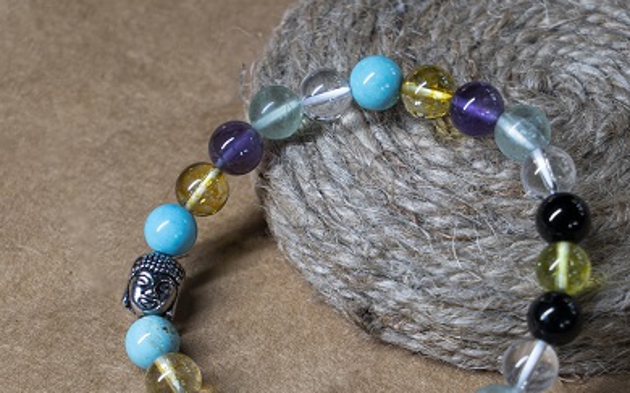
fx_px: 2041
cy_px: 347
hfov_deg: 17.5
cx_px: 333
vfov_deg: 10.9
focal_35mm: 119
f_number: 8
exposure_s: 1/160
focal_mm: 70
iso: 640
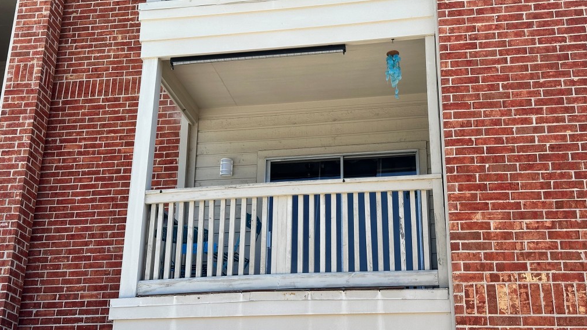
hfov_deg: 39.2
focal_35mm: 53
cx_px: 295
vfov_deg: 22.6
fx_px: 825
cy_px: 149
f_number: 1.78
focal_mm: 6.86
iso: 64
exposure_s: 1/1565
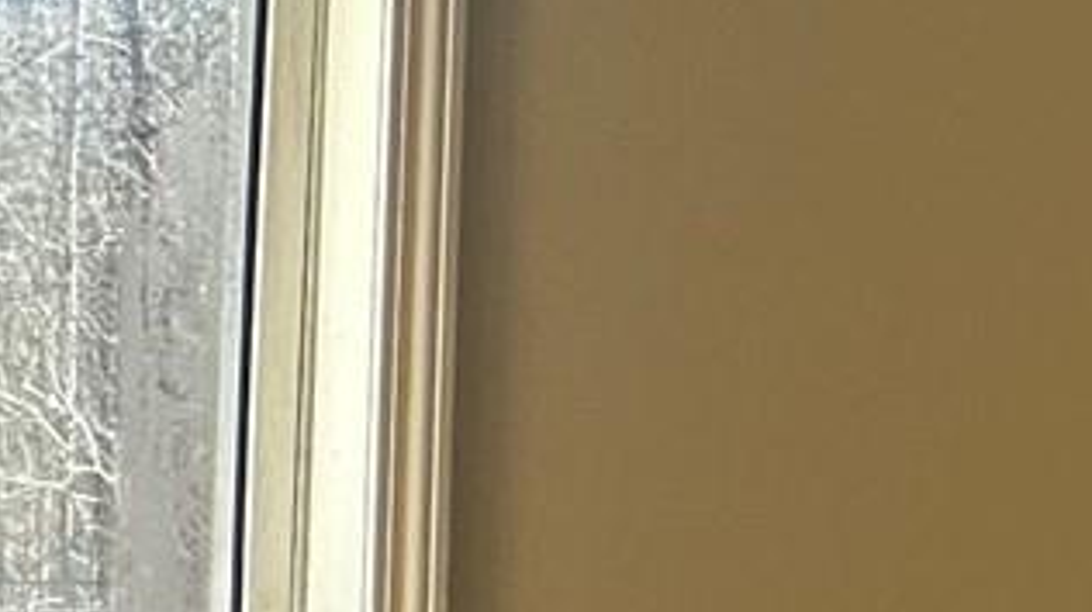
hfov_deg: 16.8
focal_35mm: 99
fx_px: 2864
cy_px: 311
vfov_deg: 12.2
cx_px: 2122
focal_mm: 2.22
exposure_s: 1/99
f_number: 2.2
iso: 80
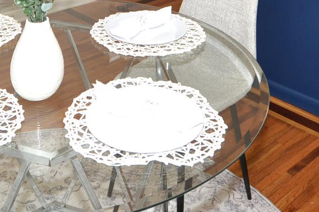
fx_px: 505
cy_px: -93
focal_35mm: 57
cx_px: 147
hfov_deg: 35.0
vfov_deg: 20.7
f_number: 4.5
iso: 400
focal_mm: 12
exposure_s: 1/80
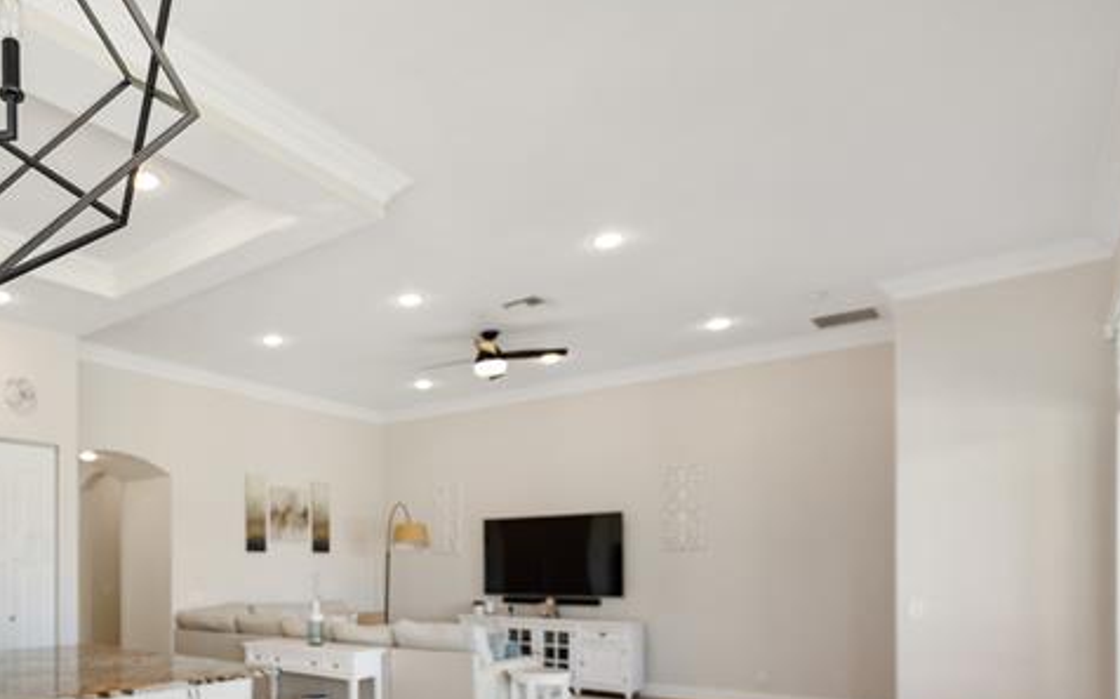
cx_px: 245
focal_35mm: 24
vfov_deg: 48.1
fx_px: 732
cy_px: 564
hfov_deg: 68.6
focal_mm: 14
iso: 500
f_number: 2.2
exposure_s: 1/125
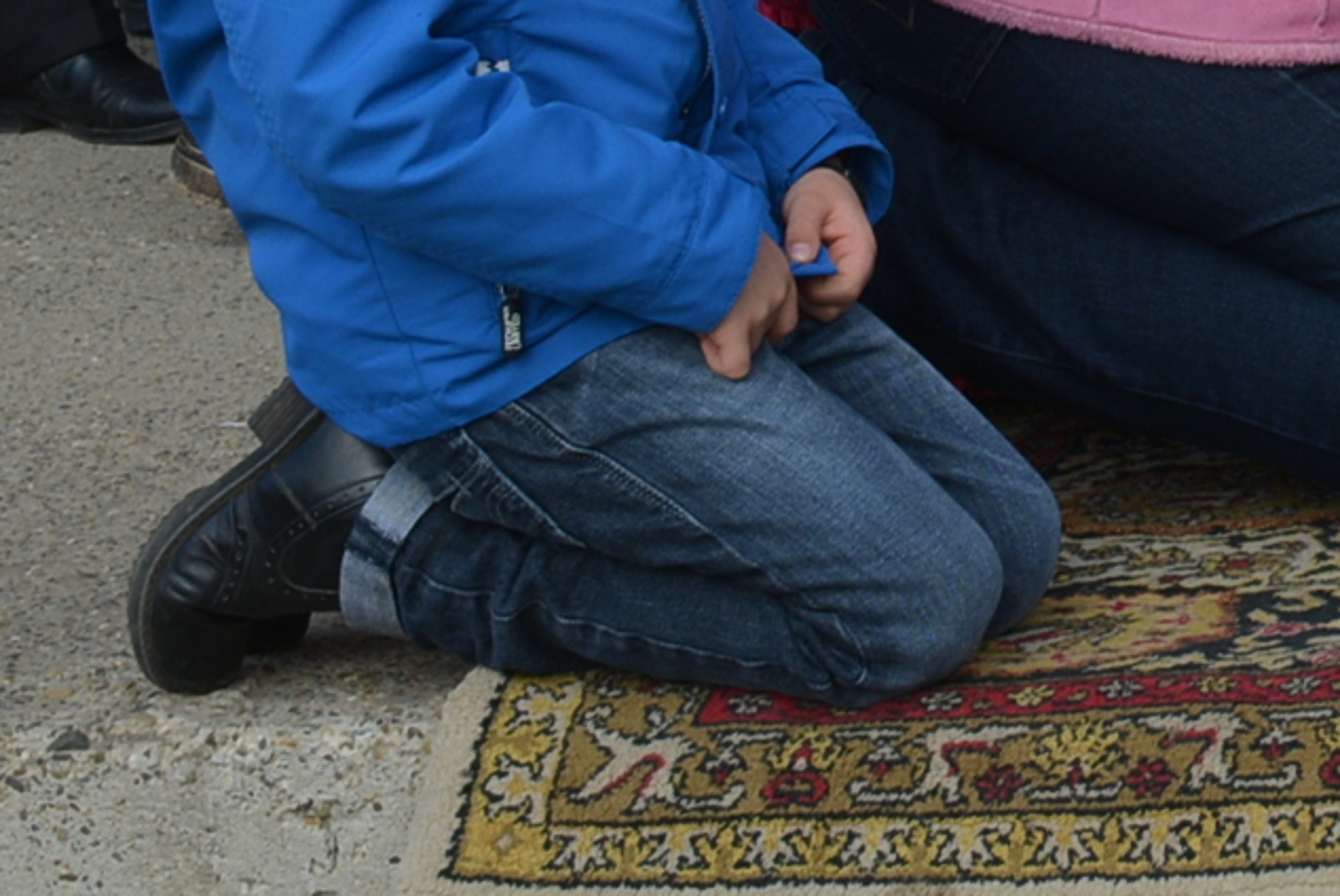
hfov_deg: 11.3
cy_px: -1046
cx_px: 2397
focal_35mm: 170
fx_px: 6333
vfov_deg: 7.7
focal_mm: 24
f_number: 8
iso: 160
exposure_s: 1/250
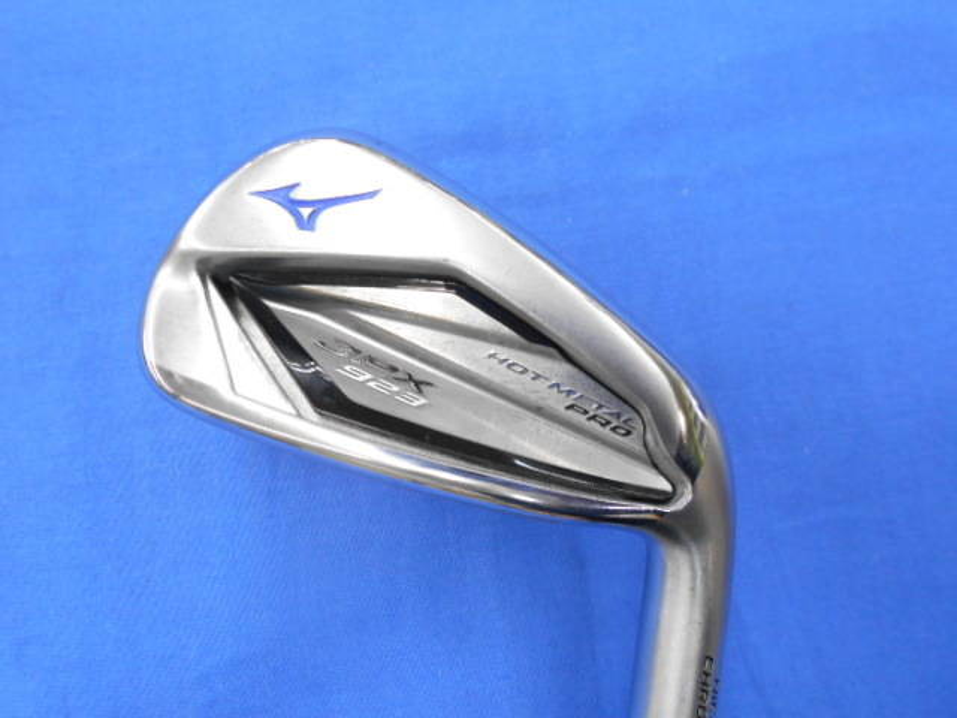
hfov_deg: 67.3
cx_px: 478
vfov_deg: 53.1
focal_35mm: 26
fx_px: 719
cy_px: 359
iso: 220
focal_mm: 4.6
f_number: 3.2
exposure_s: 1/30
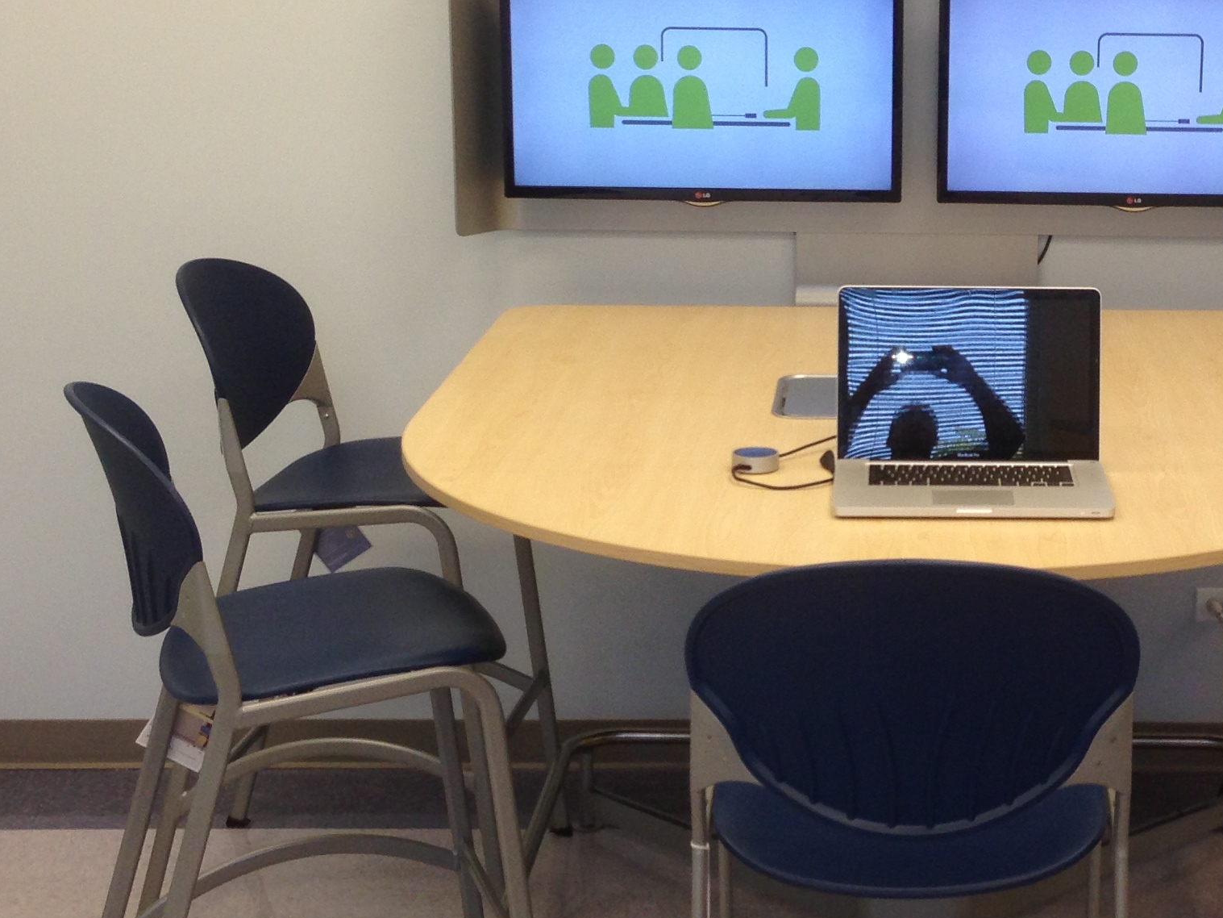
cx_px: 926
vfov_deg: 20.7
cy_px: 367
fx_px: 2509
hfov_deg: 27.0
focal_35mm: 71
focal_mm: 4.13
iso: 50
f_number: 2.4
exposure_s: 1/60
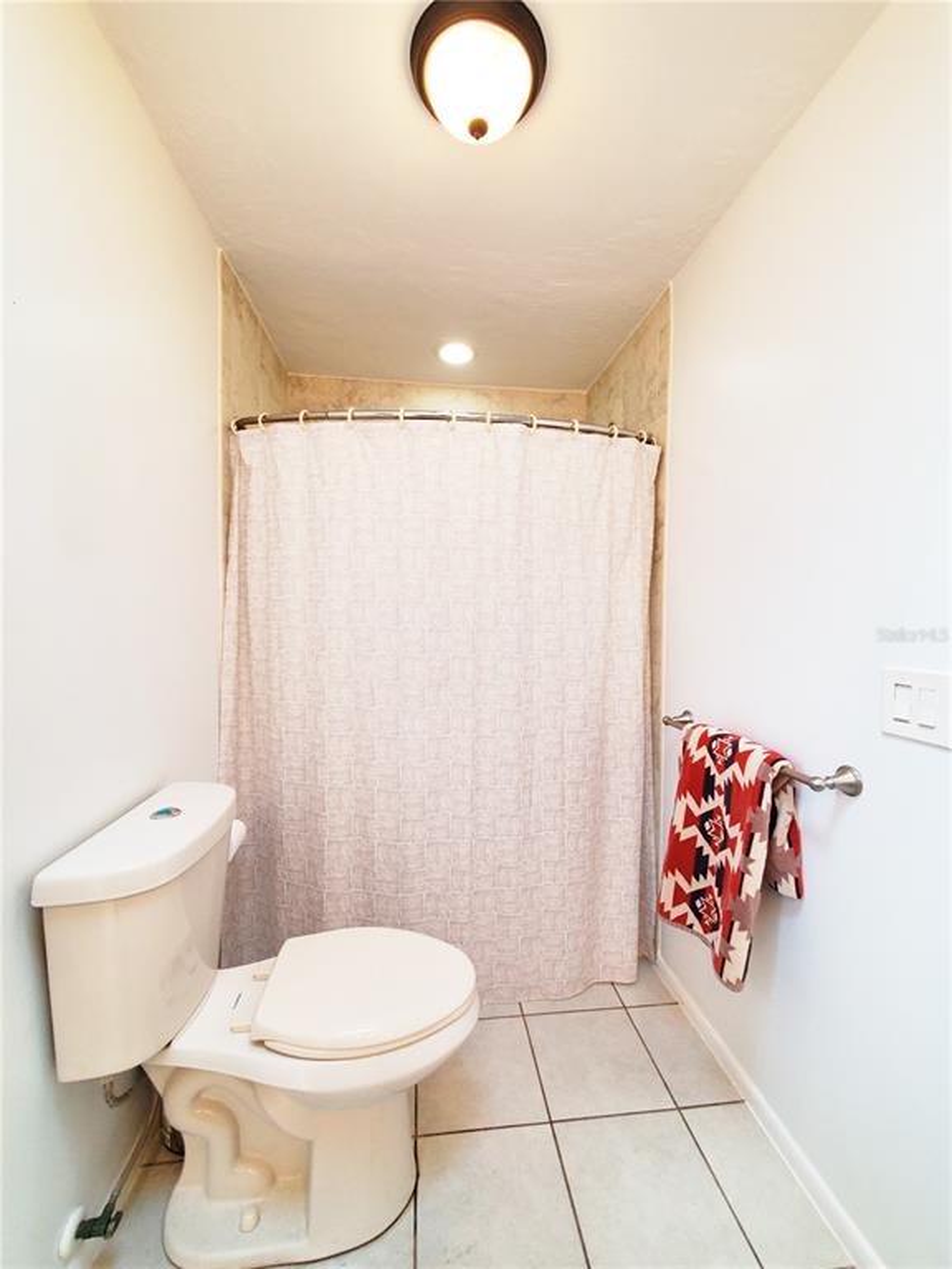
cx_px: 476
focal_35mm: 13
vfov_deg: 106.2
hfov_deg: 89.9
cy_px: 634
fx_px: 477
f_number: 2.2
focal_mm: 1.8
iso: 200
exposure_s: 1/60
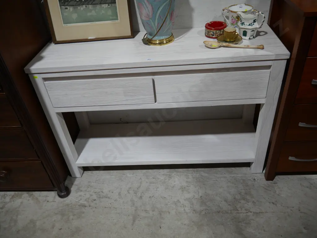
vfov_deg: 49.8
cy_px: 119
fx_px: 257
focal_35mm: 28
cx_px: 158
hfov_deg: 63.4
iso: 200
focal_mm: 14
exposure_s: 1/100
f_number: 3.5
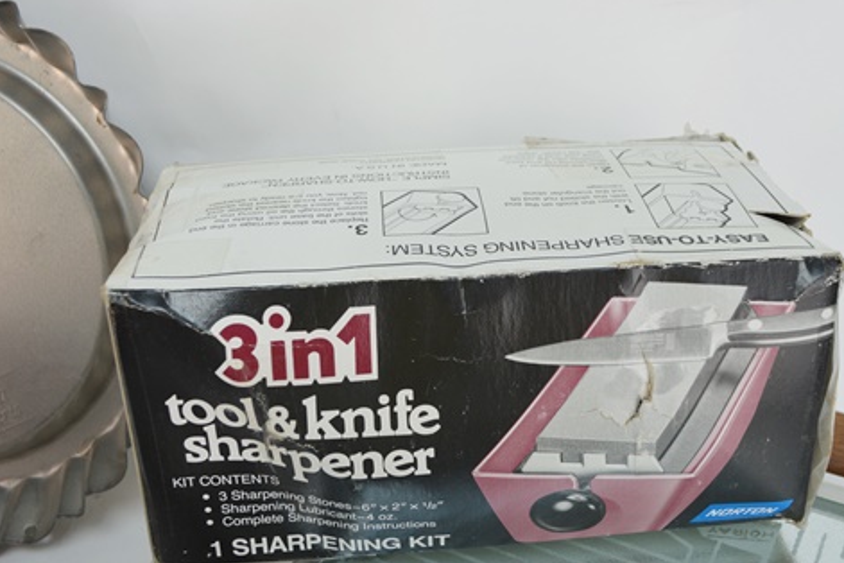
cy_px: 290
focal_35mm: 42
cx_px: 444
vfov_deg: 31.9
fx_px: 985
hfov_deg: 46.4
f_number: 5.6
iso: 200
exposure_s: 1/125
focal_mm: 22
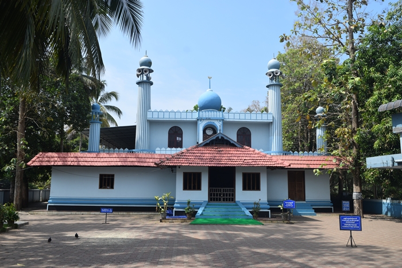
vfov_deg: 40.0
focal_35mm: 33
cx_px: 201
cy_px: 134
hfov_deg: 57.2
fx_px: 369
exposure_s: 1/320
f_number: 9
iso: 200
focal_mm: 22
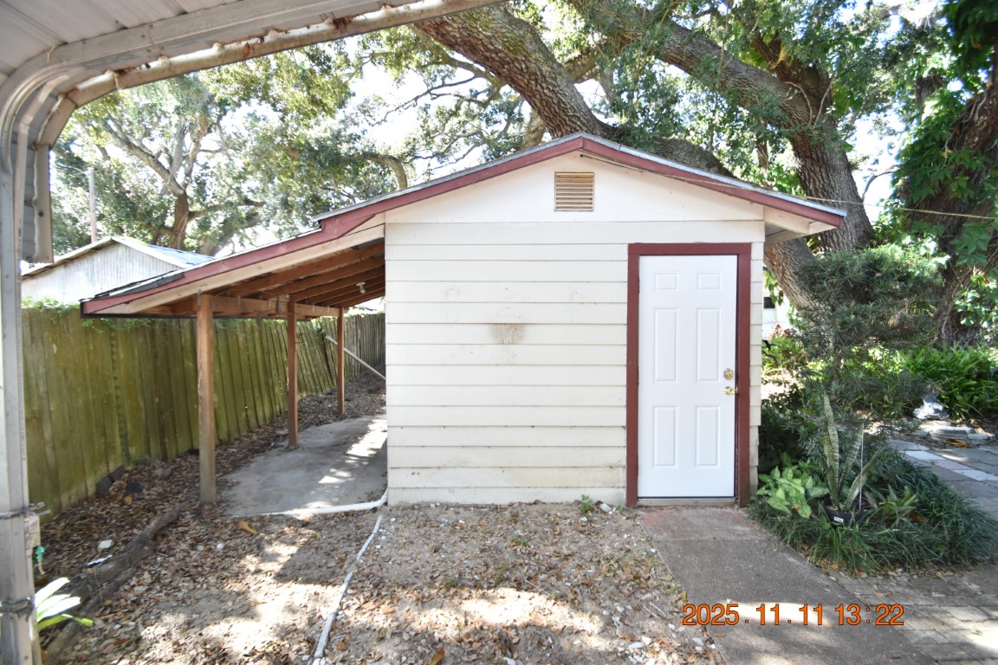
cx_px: 499
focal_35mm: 15
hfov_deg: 100.4
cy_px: 332
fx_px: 416
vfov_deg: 77.3
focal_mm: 10
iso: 800
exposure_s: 1/350
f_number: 3.5
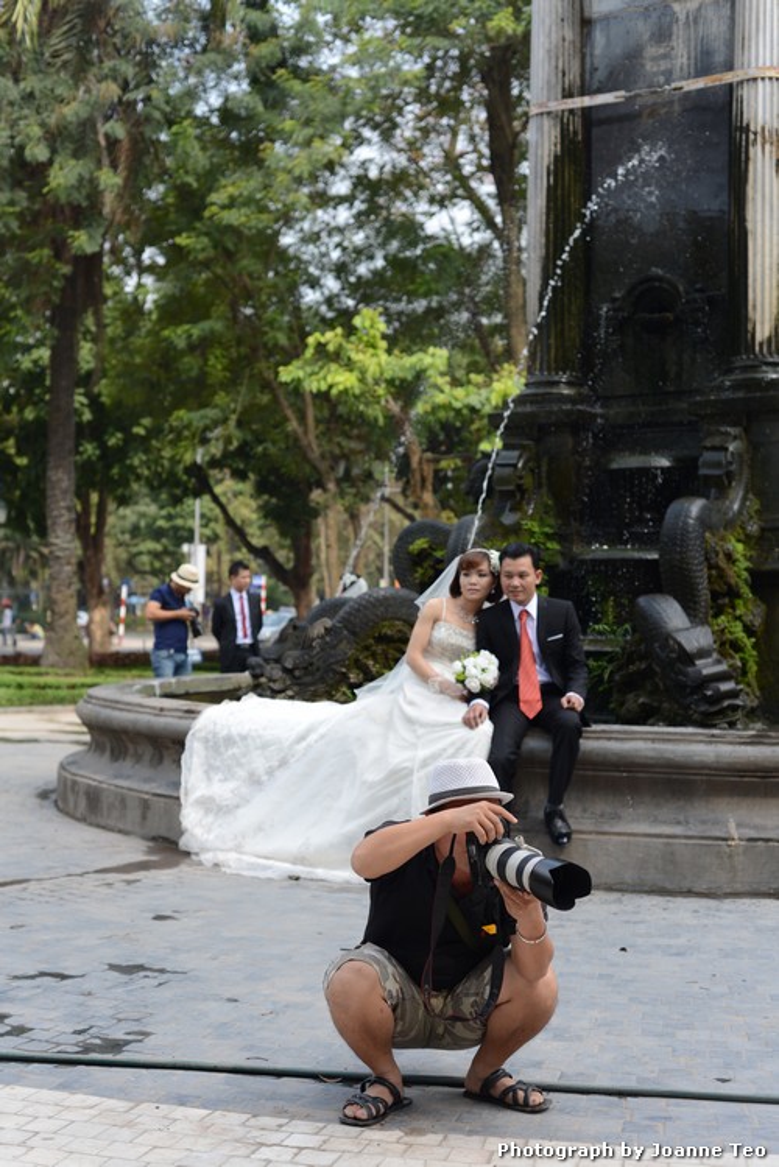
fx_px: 1621
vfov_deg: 39.6
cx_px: 390
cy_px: 584
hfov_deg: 27.0
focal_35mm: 50
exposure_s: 1/400
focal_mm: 50
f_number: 4
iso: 100
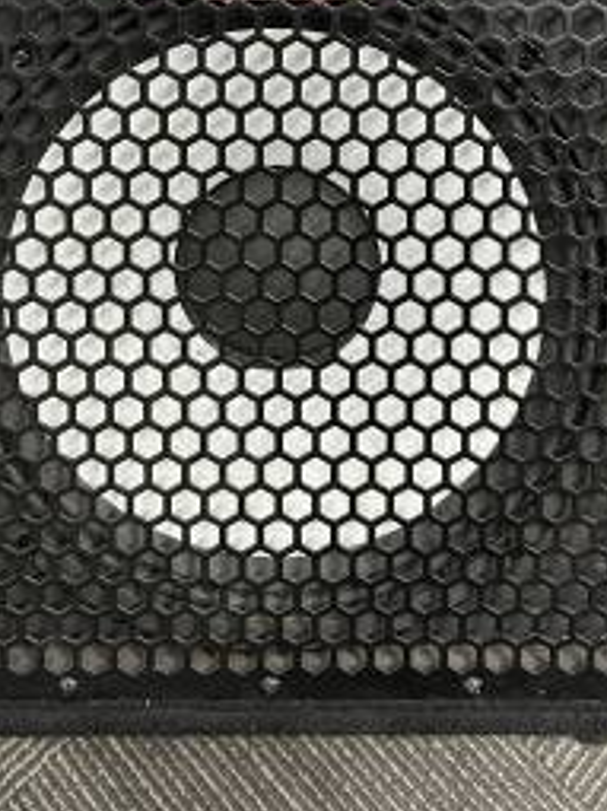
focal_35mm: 53
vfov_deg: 34.1
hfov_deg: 27.5
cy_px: 70
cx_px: 305
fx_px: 1240
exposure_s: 1/60
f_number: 1.5
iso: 200
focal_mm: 5.7
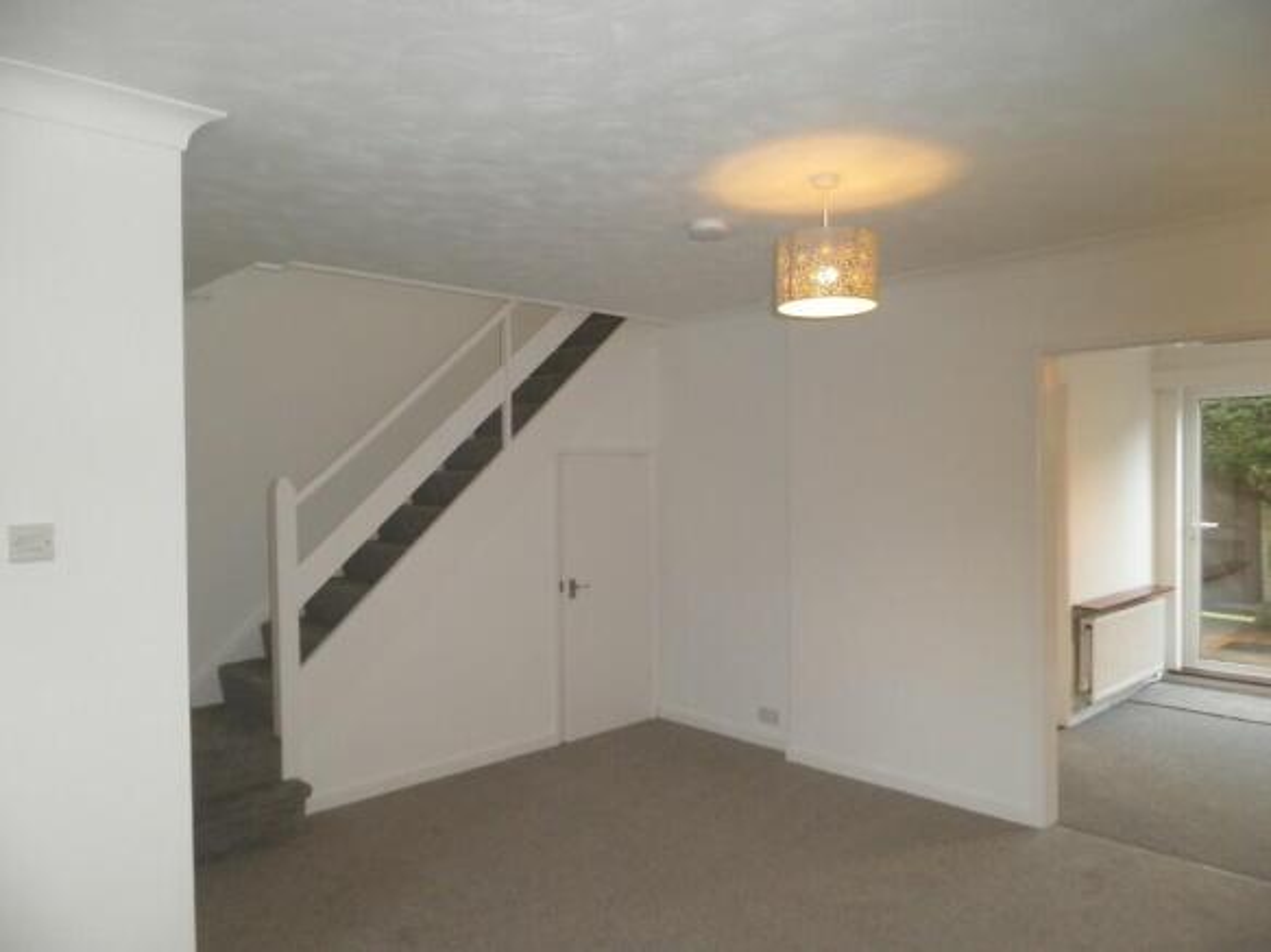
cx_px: 636
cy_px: 476
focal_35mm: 24
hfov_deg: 71.6
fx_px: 881
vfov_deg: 56.8
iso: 160
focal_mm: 4.3
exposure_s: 1/30
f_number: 3.3
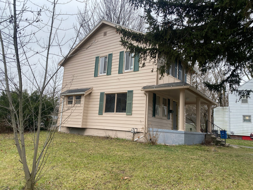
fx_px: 190
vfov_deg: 53.1
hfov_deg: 67.3
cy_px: 95
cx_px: 126
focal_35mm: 26
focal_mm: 4.25
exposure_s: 1/122
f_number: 1.8
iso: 50
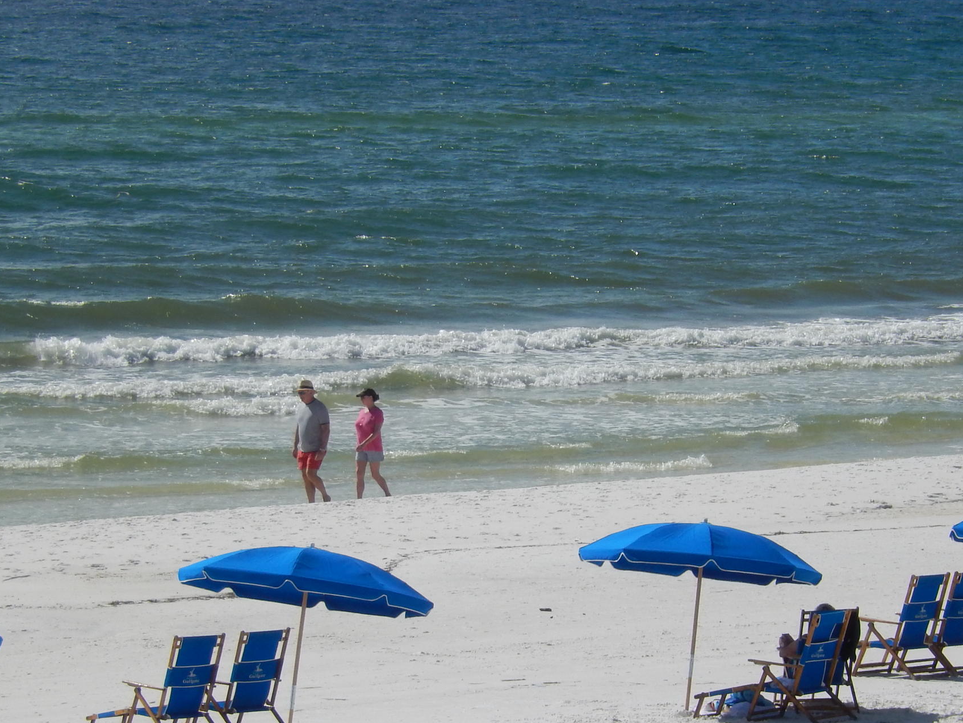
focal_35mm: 237
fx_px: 6593
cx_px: 494
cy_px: 502
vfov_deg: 6.3
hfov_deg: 8.4
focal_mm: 24.1
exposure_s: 1/1250
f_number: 5.6
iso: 125
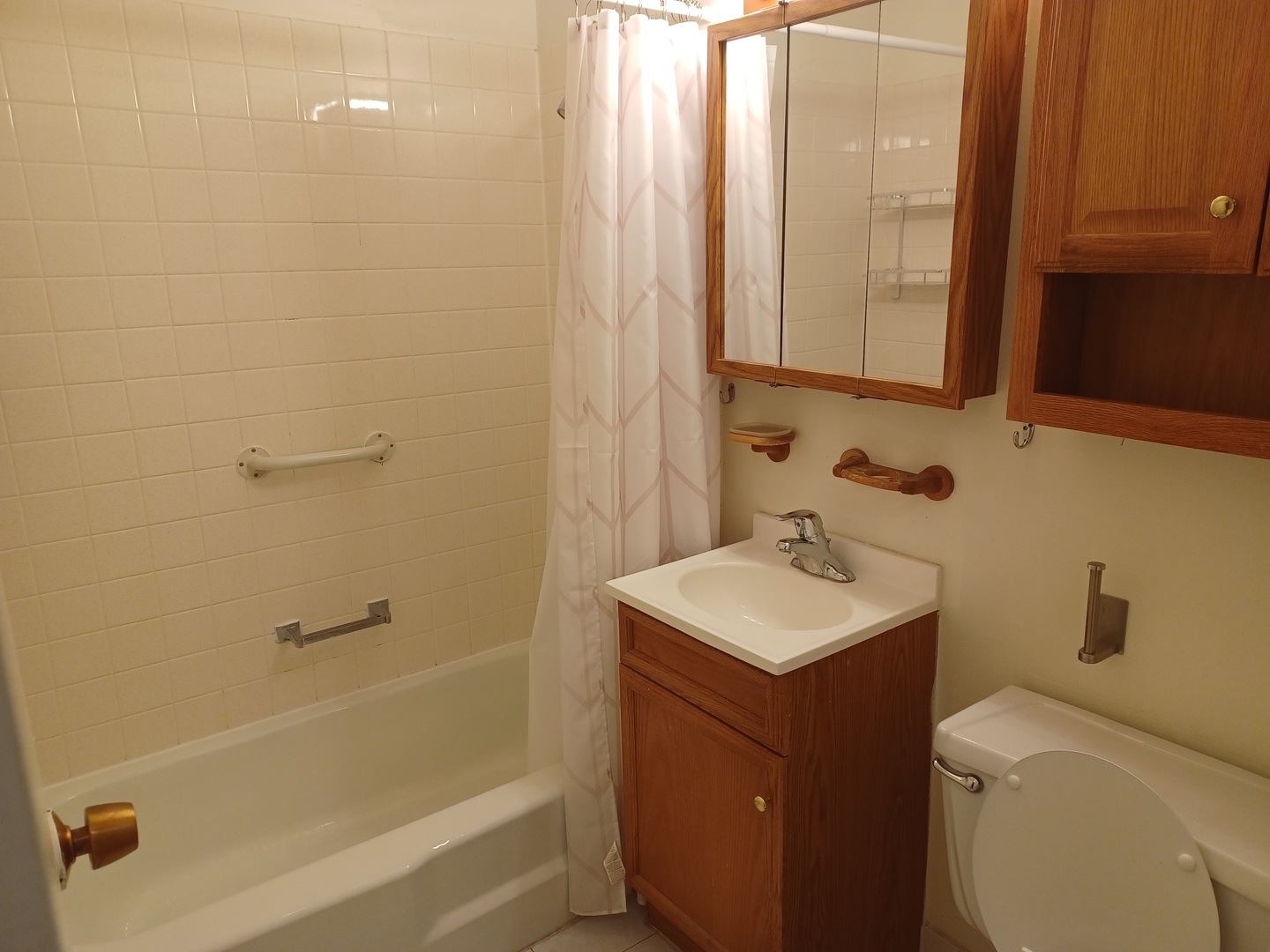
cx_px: 635
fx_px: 917
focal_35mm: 25
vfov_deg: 54.9
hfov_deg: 69.4
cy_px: 476
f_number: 1.8
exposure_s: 1/60
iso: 100
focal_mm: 4.6
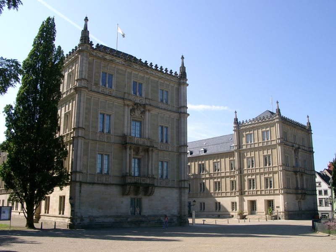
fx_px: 330
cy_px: 126
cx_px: 168
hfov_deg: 54.0
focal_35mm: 34
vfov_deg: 41.8
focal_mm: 7.13
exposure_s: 1/498
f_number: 4
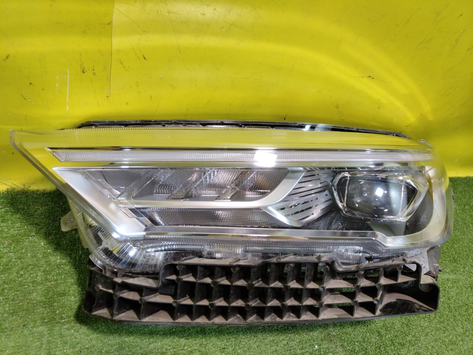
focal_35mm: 24
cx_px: 236
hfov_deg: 71.6
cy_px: 178
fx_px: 328
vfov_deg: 56.8
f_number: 1.88
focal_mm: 5.59
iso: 159
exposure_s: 1/100
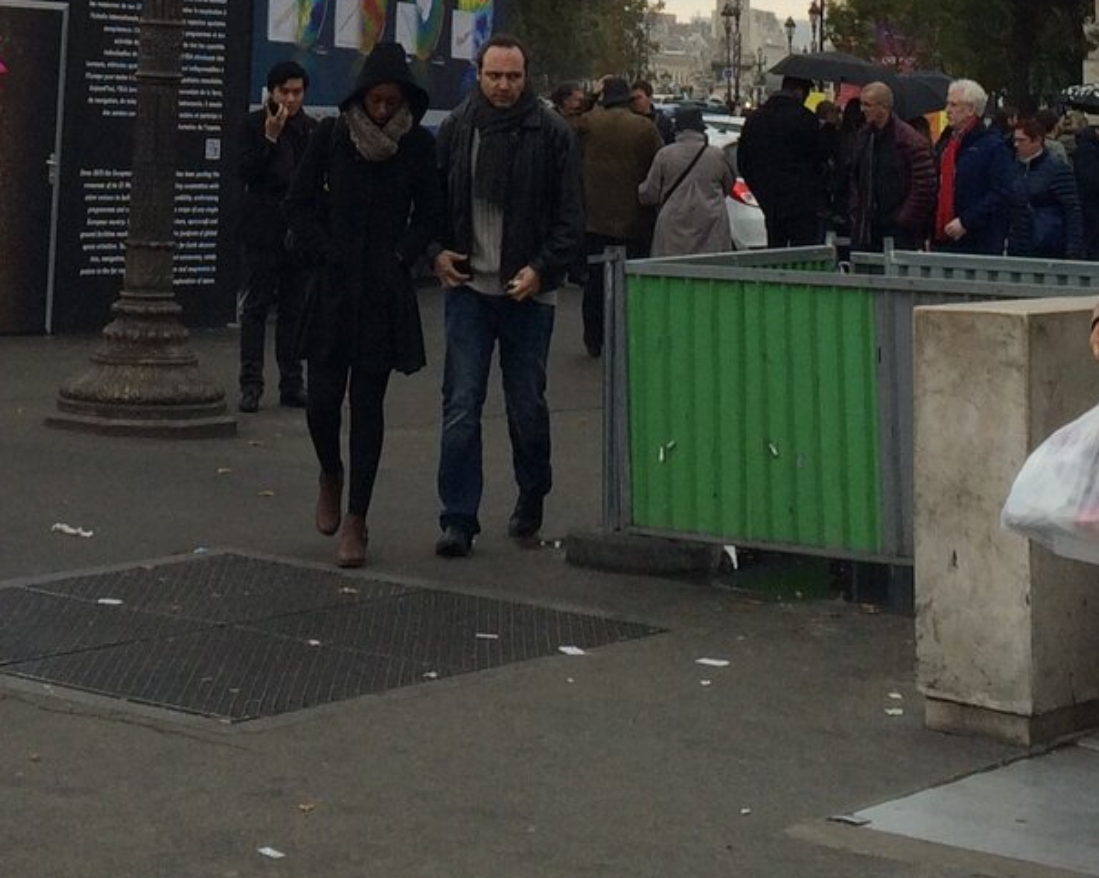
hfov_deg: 21.2
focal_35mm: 90
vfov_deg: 15.8
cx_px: 389
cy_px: -405
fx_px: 2927
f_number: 2.2
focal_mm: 4.15
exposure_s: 1/165
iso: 32
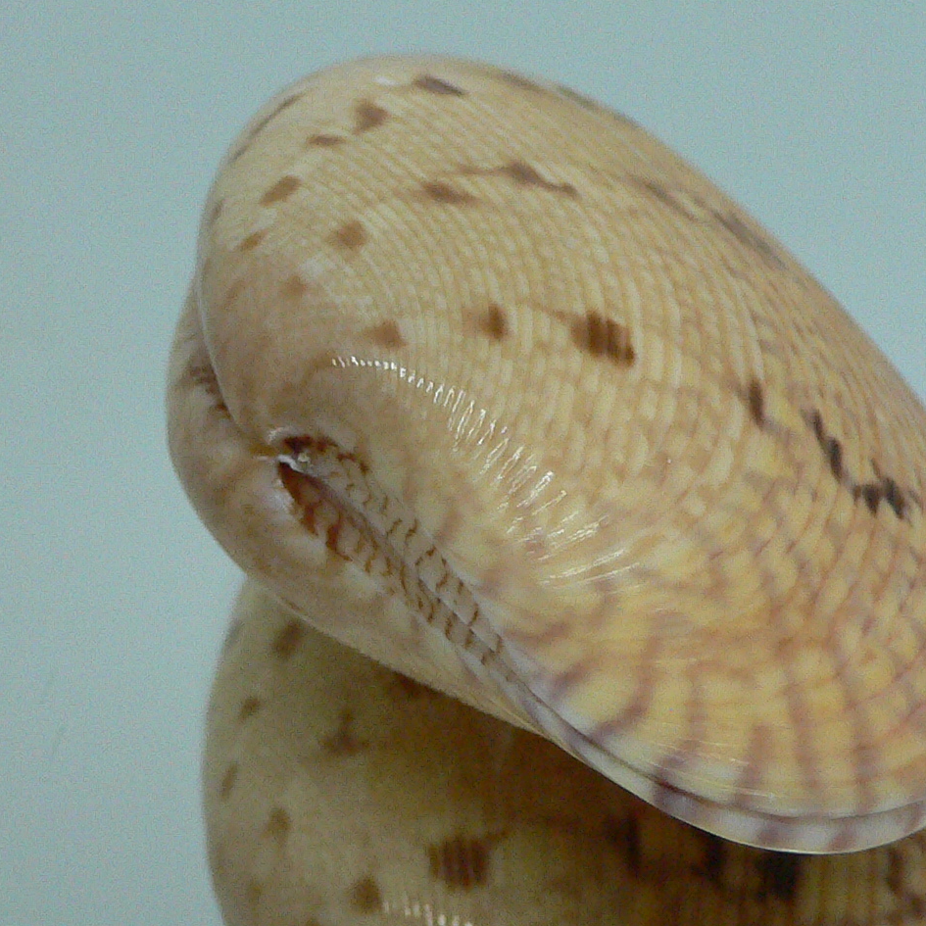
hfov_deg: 26.0
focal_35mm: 66
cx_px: 560
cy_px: 565
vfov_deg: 26.0
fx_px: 1997
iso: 200
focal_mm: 4.6
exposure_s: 1/60
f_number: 2.8
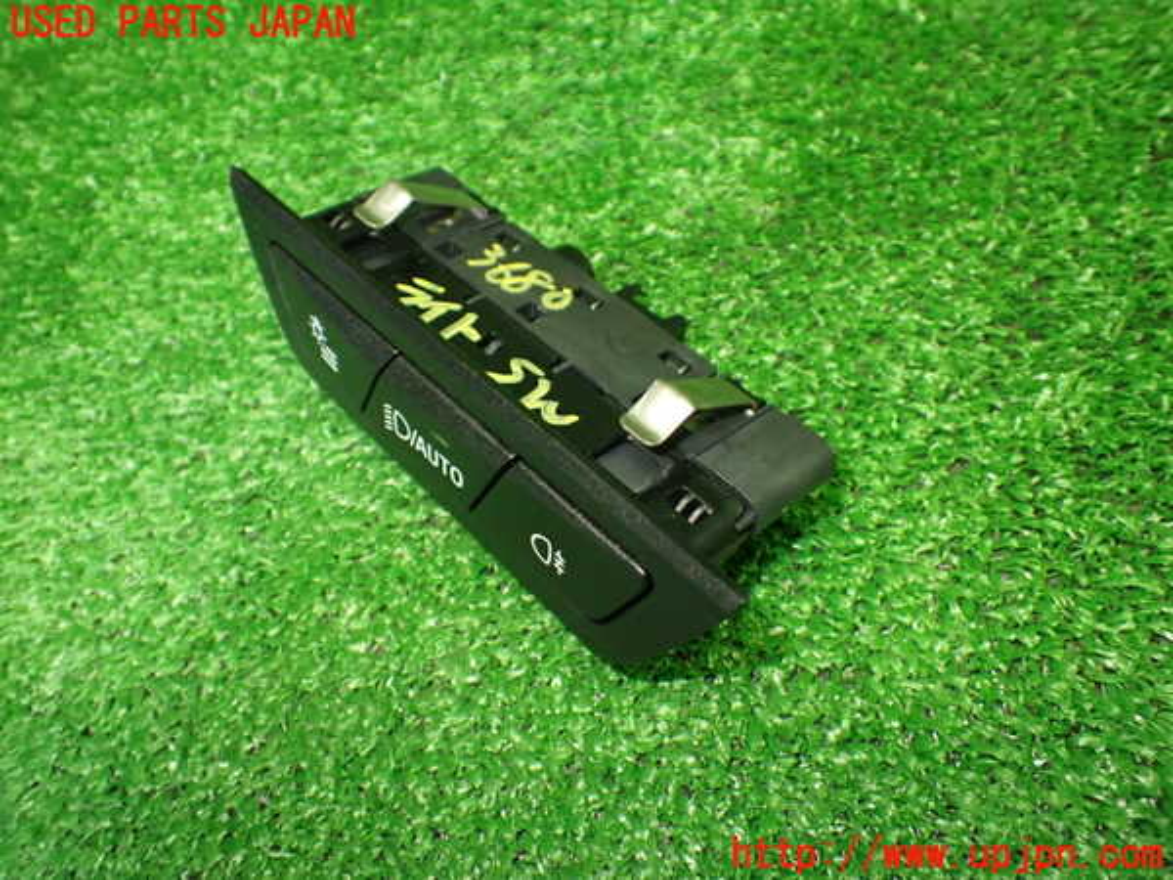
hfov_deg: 60.0
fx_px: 1017
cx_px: 586
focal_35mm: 30
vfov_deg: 46.8
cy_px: 440
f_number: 2.3
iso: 800
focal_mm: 5.4
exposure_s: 1/100
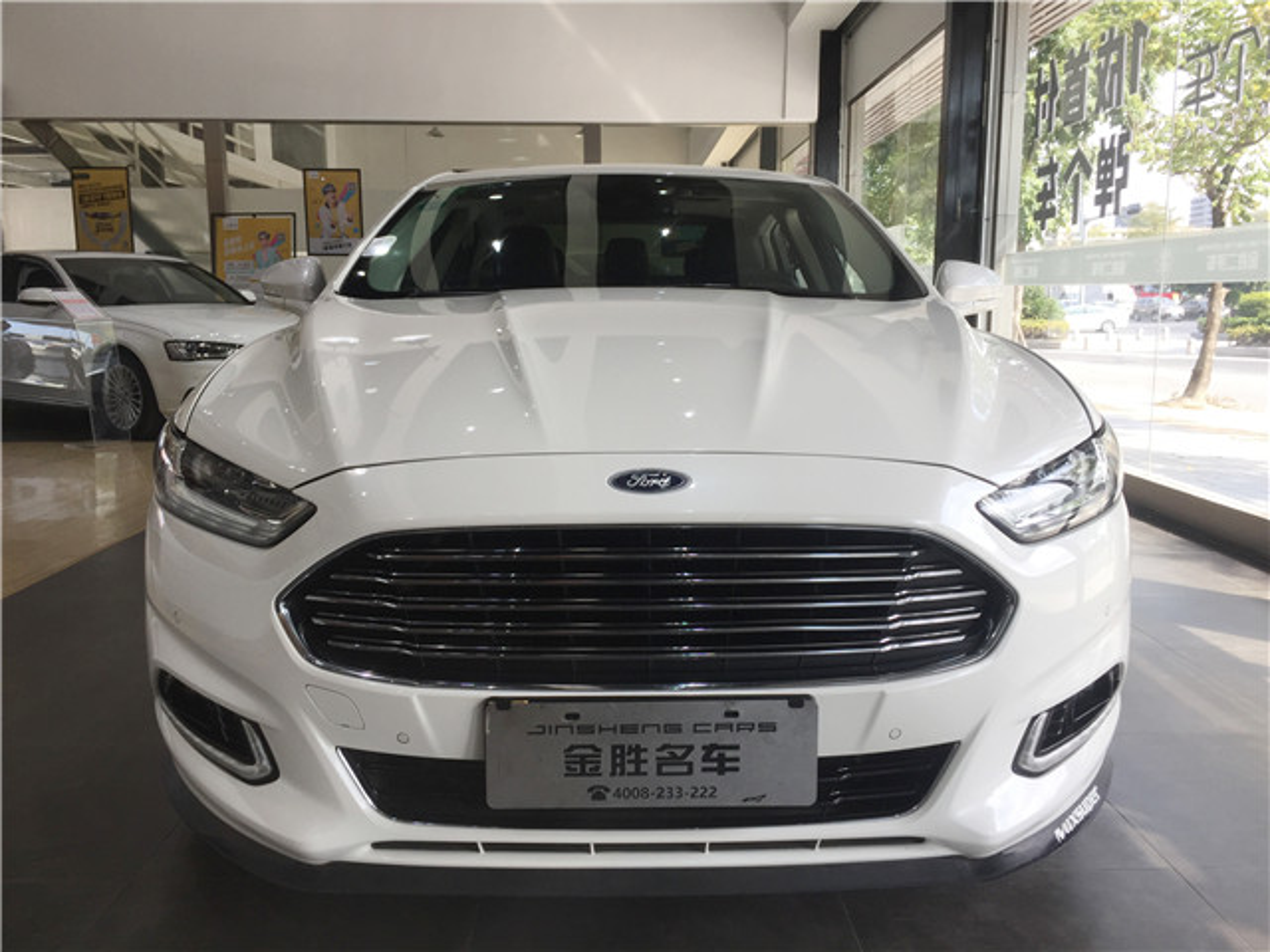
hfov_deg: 61.7
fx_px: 1064
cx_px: 635
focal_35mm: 29
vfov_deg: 48.2
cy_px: 476
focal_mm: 4.15
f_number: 2.2
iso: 32
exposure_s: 1/255
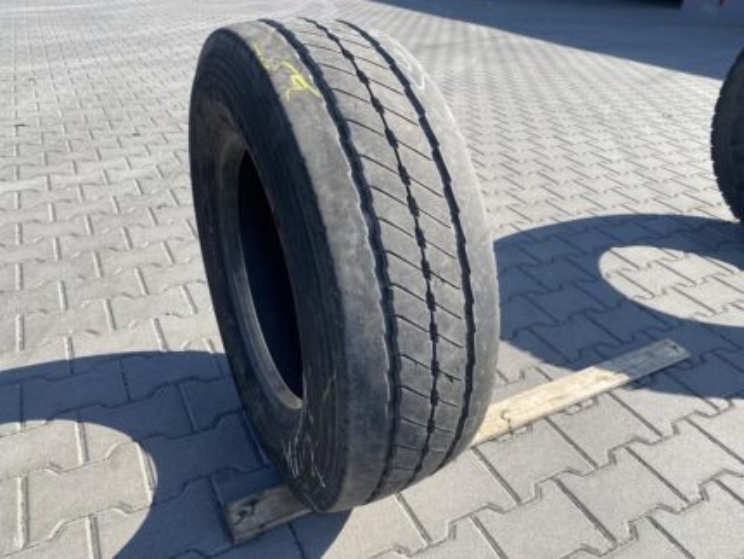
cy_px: 280
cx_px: 372
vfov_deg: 53.1
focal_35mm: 26
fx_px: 559
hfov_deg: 67.3
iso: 32
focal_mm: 4.25
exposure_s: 1/1232
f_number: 1.8
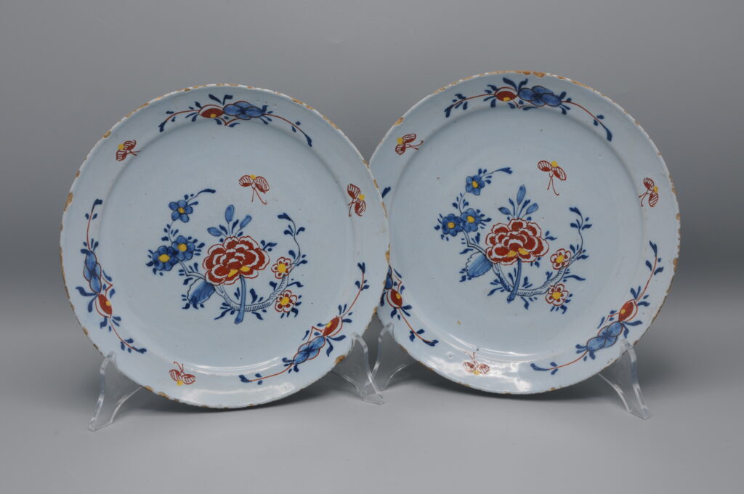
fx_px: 1176
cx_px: 372
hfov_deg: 35.1
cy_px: 247
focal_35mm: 57
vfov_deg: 23.7
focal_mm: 38
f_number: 13
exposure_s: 1/10
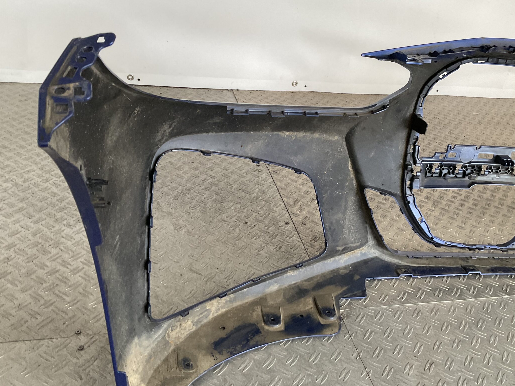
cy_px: 204
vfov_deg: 39.7
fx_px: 536
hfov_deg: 51.2
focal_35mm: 36
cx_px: 297
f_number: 1.8
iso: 100
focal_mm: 3
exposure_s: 1/50
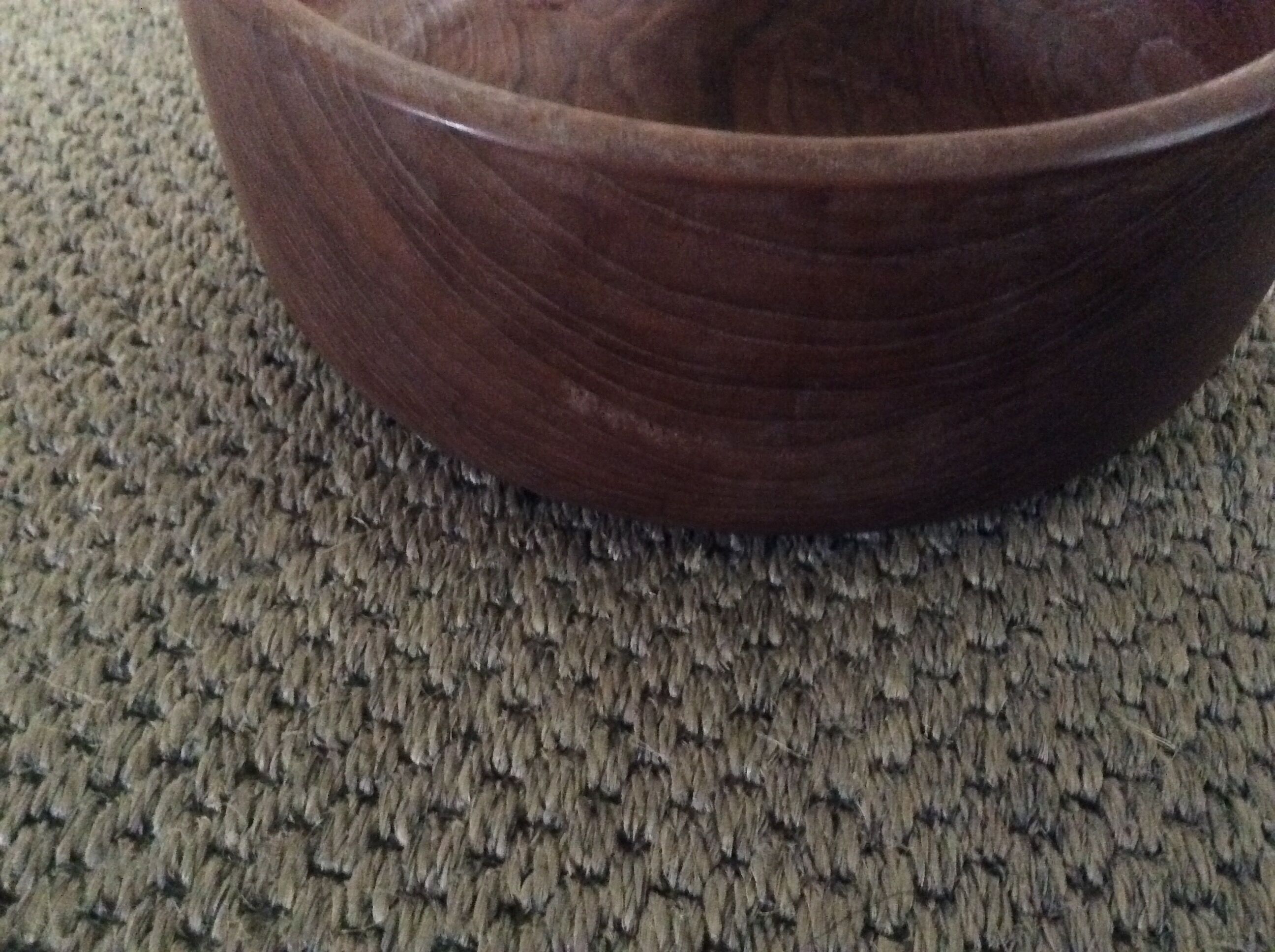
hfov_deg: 56.9
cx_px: 638
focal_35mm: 32
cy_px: 476
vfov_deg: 44.1
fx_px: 1177
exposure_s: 1/17
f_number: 2.4
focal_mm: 3.3
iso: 800
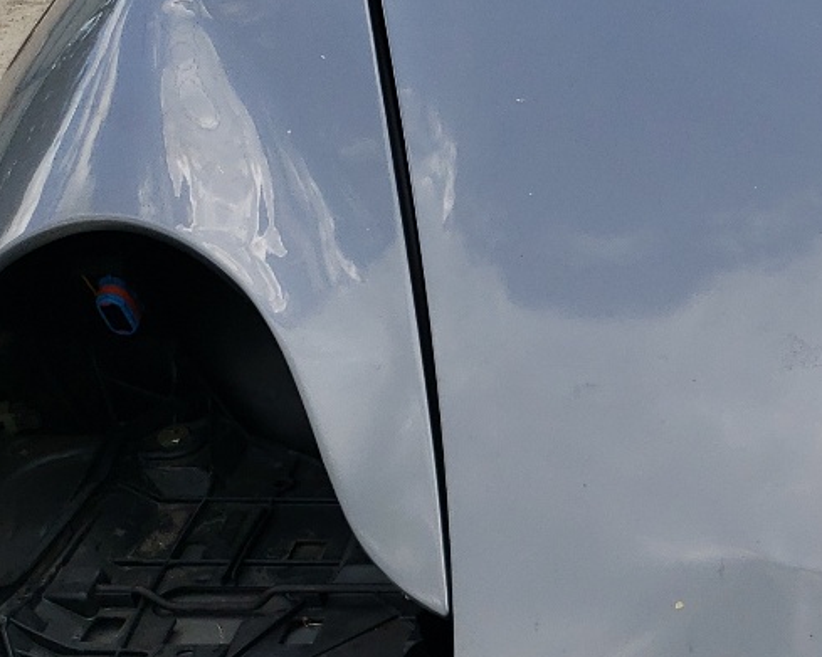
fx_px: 2019
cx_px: 1182
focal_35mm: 83
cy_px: 548
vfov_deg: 18.3
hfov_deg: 20.2
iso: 50
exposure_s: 1/1429
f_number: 1.5
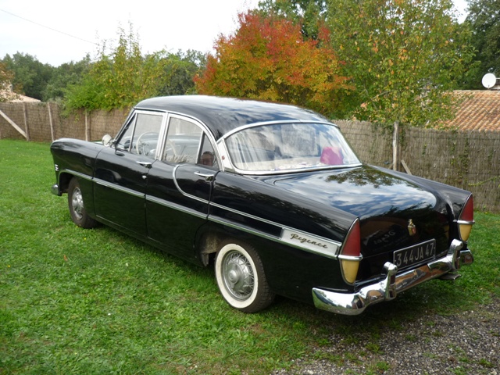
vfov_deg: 42.9
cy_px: 188
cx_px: 250
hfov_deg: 55.4
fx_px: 477
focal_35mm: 33
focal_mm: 5.5
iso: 100
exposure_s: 1/320
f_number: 2.8
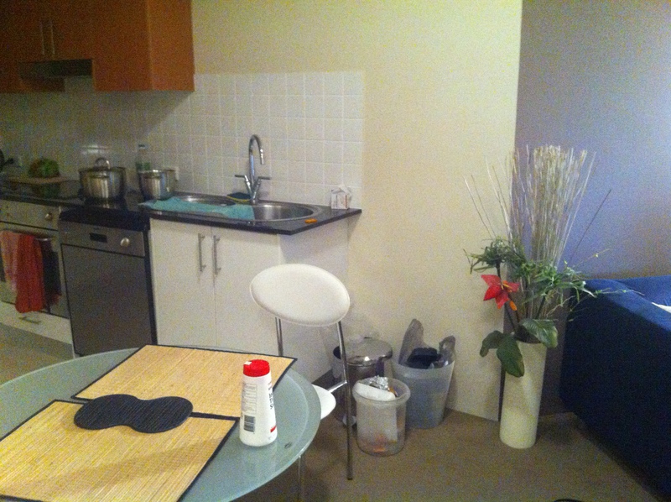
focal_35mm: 35
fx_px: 678
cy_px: 251
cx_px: 336
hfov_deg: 52.7
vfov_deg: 40.6
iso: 1000
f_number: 2.8
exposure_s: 1/15
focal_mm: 3.85
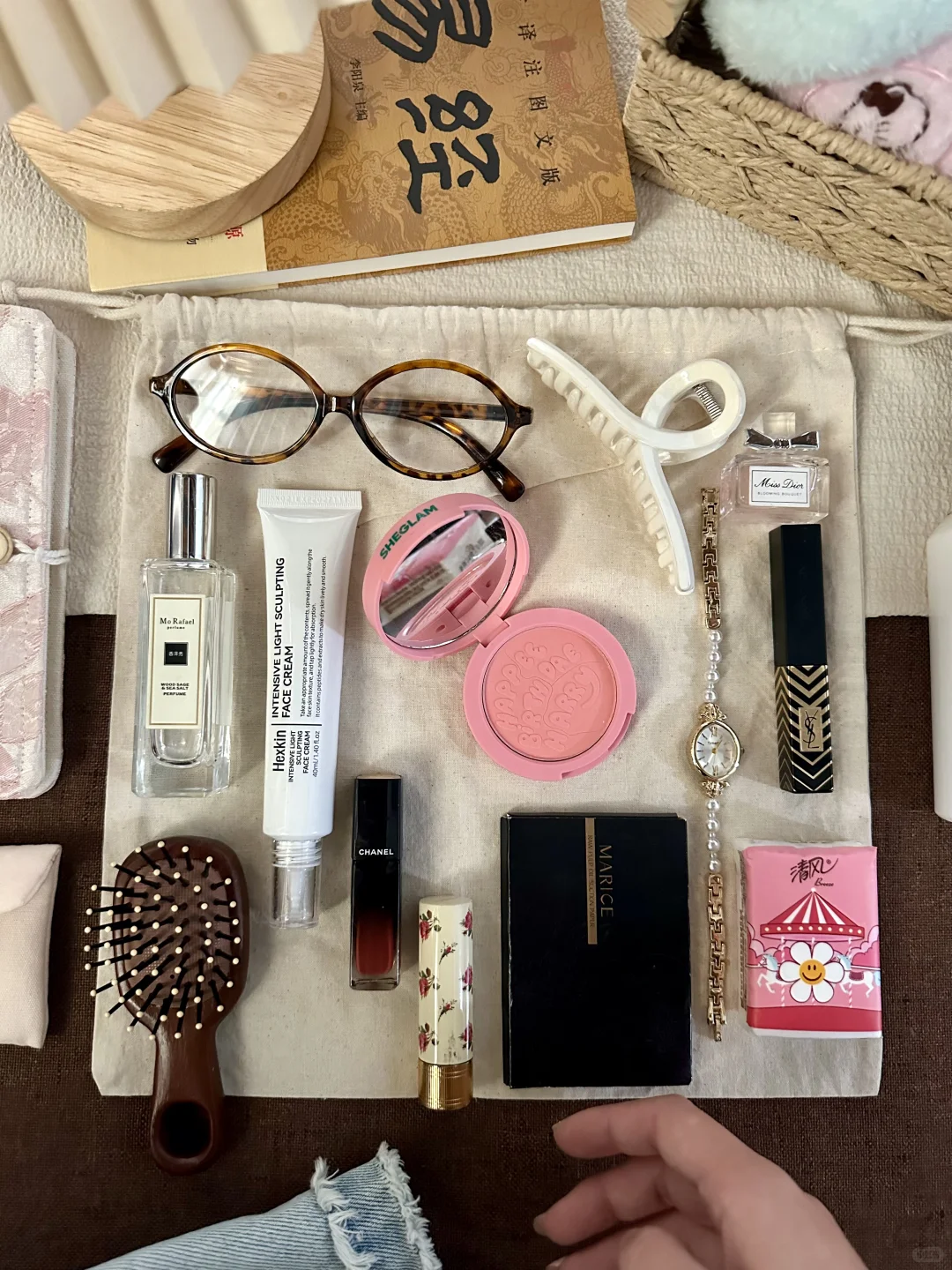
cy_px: 635
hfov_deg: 56.8
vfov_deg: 71.6
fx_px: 880
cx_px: 476
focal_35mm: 24
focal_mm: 6.86
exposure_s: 1/46
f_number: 1.78
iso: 1000
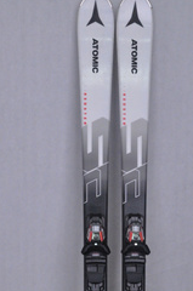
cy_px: 266
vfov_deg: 30.9
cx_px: 111
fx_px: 501
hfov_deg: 21.8
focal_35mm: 62
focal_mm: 22
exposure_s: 1/125
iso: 3200
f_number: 9.5
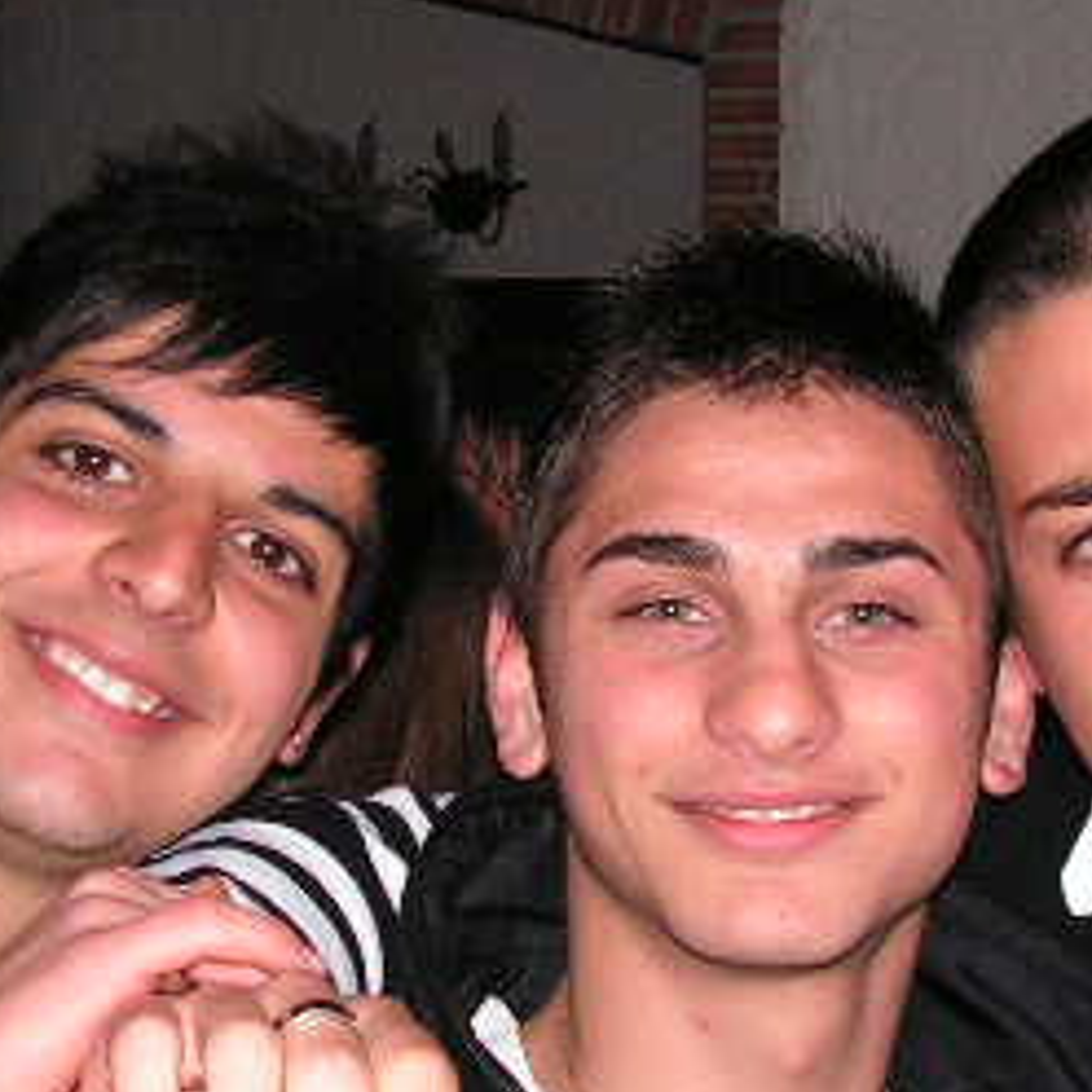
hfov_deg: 21.1
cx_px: 603
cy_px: 722
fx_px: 2927
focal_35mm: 82
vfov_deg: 21.1
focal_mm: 6
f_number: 3.2
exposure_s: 1/40
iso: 200
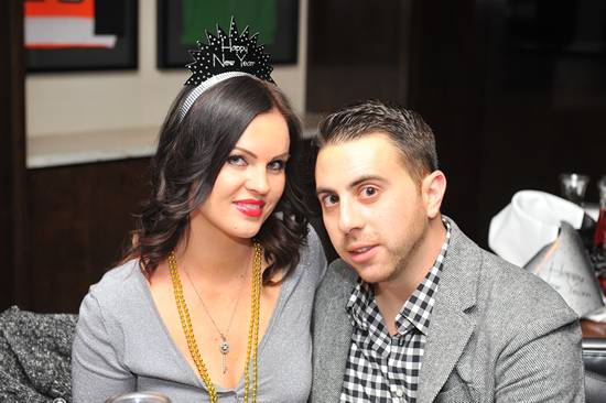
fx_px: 1178
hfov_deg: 28.9
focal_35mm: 70
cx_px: 303
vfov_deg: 19.4
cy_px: 202
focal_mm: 70
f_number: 5
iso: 800
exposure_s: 1/100
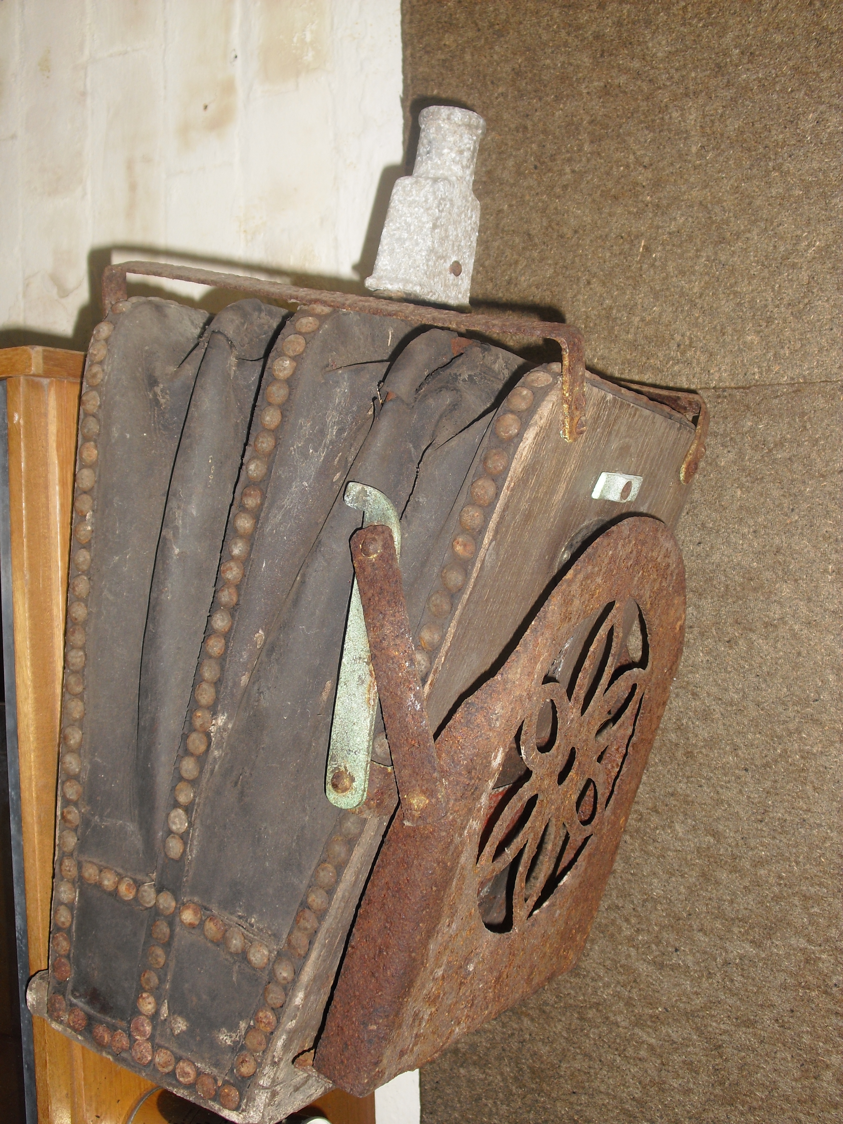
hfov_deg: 32.9
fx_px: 1429
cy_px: 562
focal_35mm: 44
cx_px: 422
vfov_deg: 42.9
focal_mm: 7.7
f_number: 3.4
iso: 100
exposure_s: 1/60
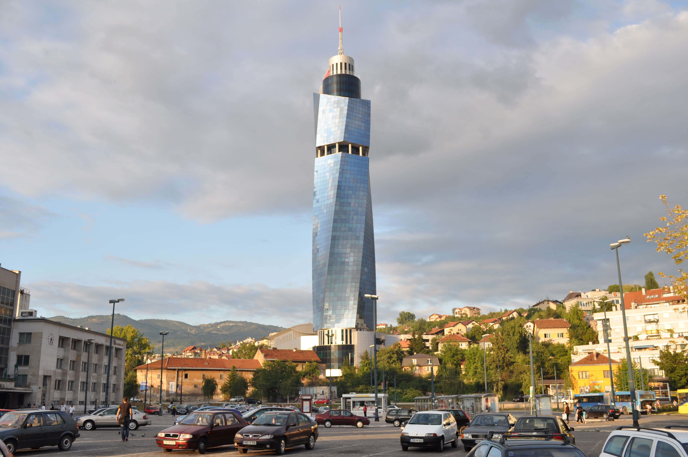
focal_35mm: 33
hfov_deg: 57.3
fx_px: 630
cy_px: 228
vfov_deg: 39.9
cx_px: 344
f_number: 7.1
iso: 200
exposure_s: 1/250
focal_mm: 22
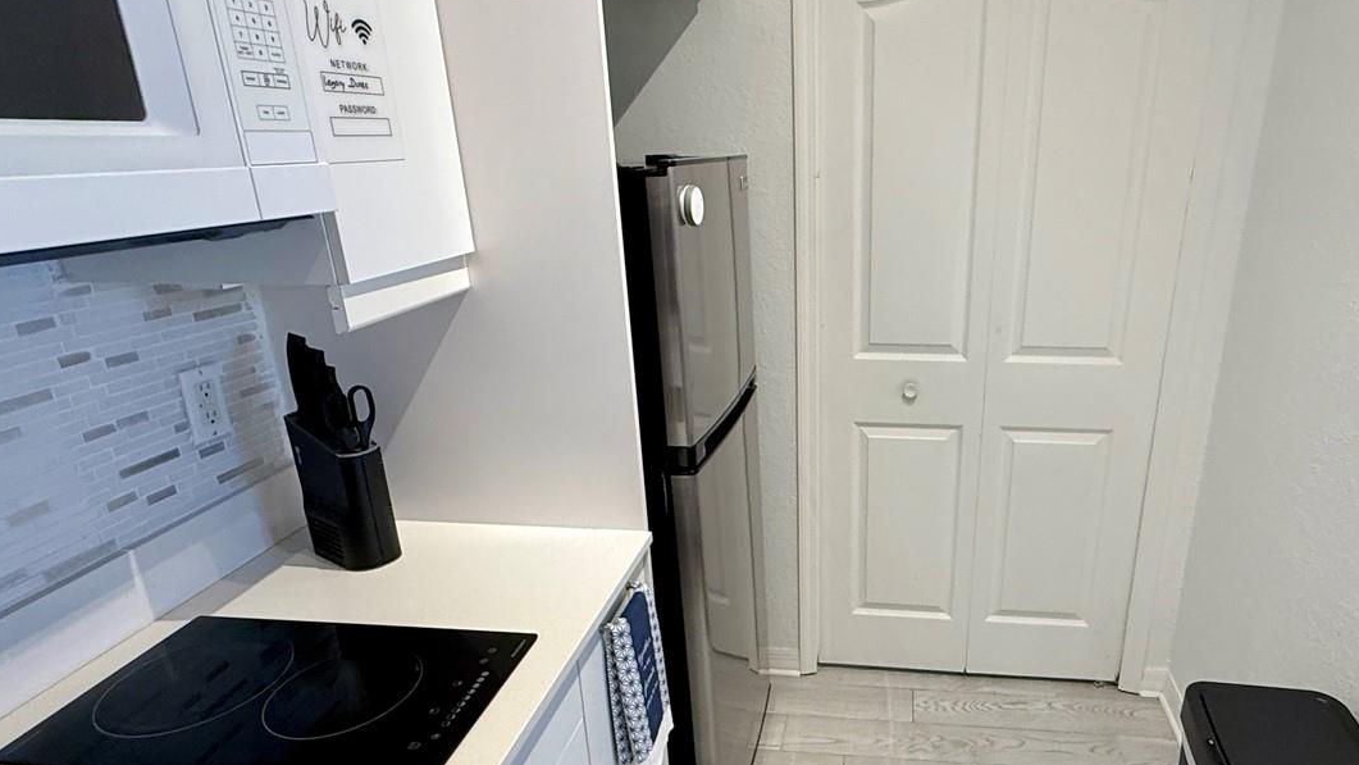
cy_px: 445
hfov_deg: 77.6
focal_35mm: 23
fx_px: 829
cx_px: 827
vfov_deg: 49.3
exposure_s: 1/60
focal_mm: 2.22
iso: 250
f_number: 2.2
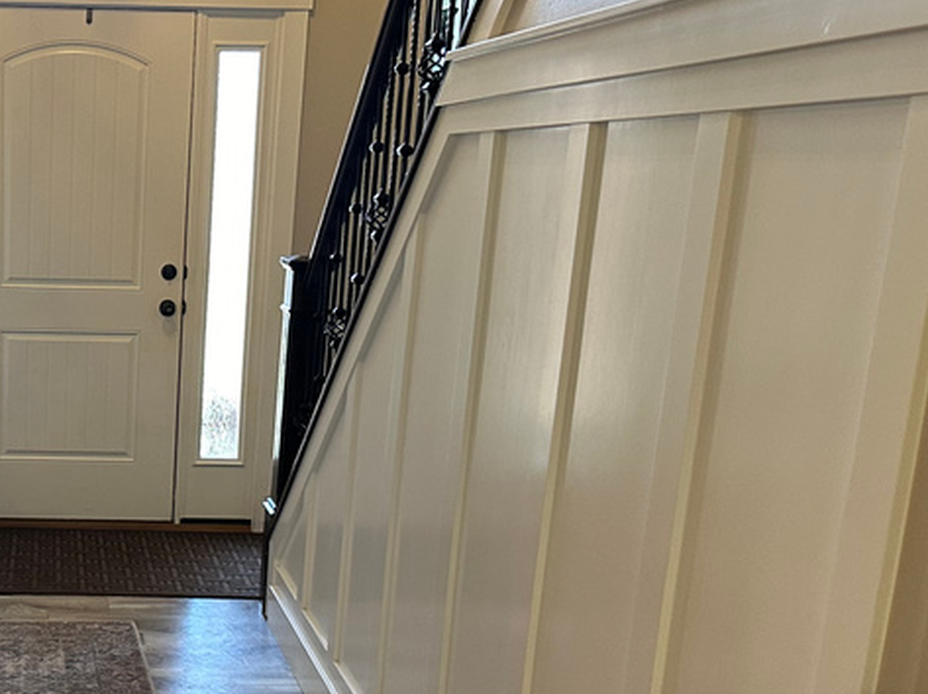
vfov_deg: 27.6
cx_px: 49
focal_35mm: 52
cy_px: 516
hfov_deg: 34.3
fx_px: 1393
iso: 320
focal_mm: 6.86
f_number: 1.78
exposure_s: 1/60
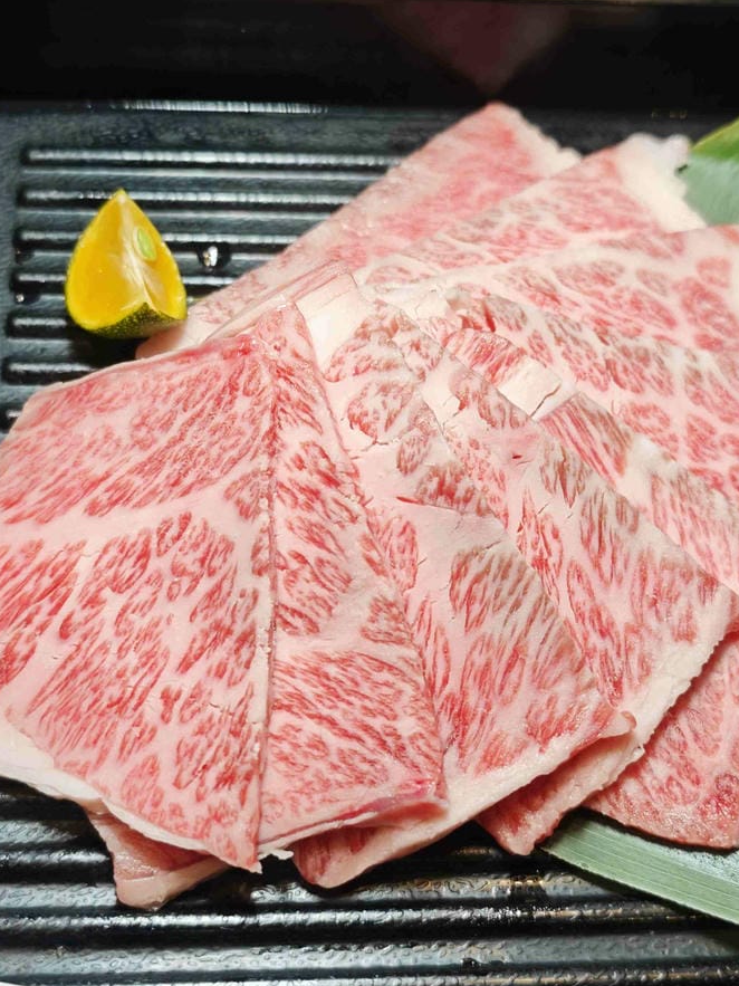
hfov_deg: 27.5
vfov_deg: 36.2
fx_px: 1509
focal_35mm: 53
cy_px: 500
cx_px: 411
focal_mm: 8.72
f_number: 2
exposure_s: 1/600
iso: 640
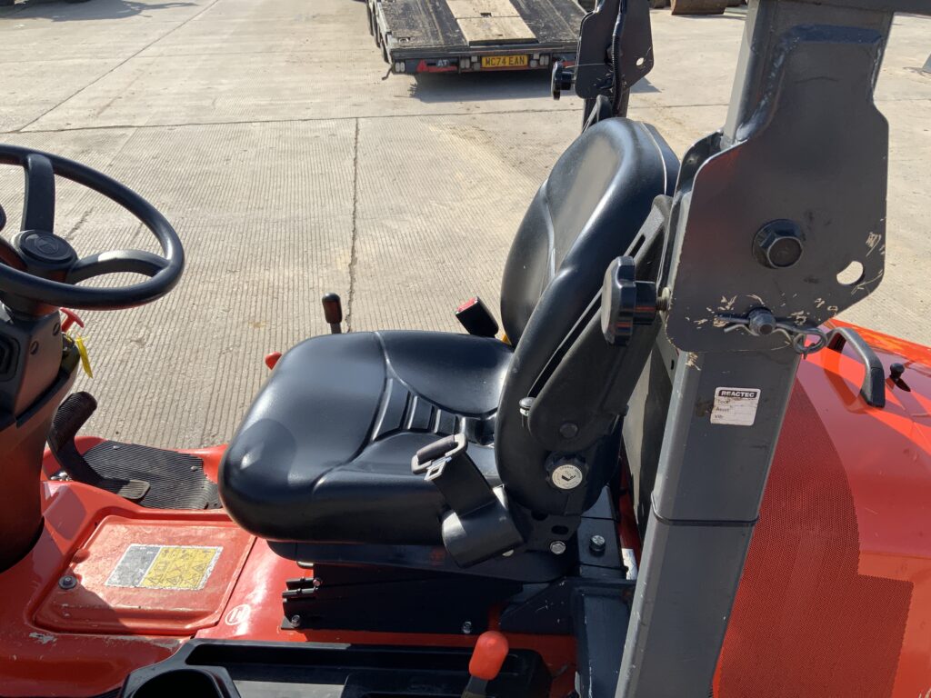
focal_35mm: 29
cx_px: 466
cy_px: 349
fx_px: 780
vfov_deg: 48.2
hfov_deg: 61.7
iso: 16
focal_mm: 3
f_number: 1.8
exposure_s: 1/1342
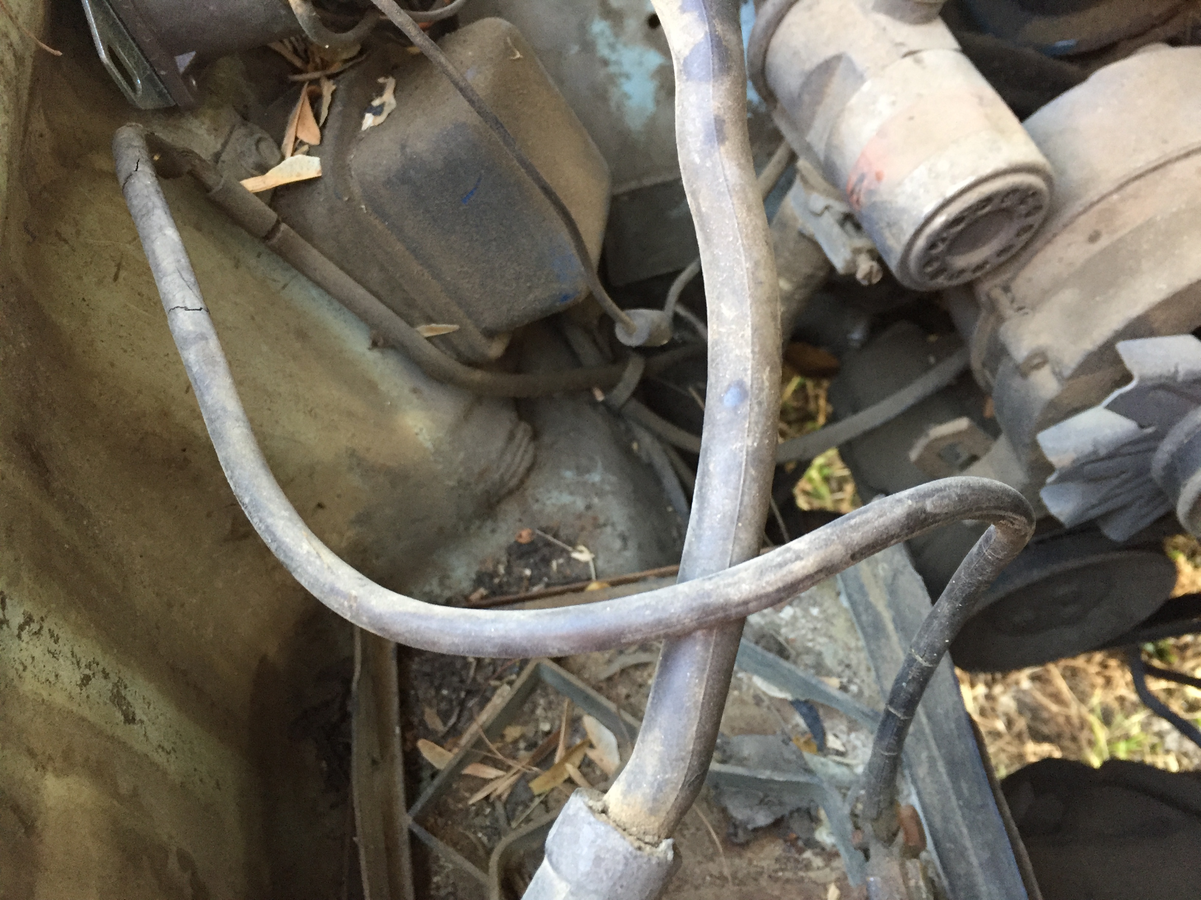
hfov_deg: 61.7
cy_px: 450
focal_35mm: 29
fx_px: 1006
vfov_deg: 48.2
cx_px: 600
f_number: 2.2
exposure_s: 1/30
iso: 160
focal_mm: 4.15
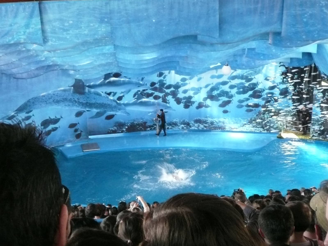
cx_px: 164
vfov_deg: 30.3
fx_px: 455
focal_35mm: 48
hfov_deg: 39.7
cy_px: 123
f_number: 3.5
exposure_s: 1/50
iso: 400
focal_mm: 5.2
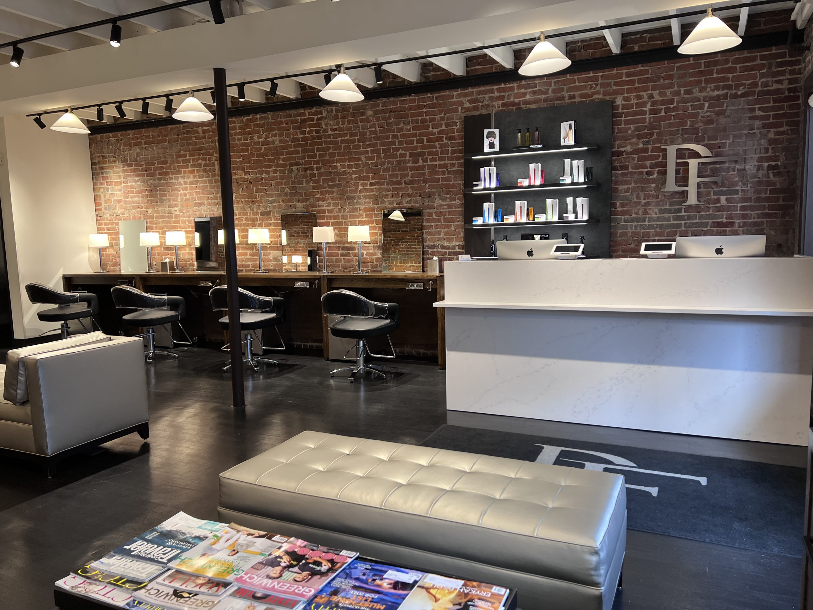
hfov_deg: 67.3
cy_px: 305
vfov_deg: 53.1
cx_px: 406
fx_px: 611
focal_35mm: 26
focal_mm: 5.7
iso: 125
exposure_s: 1/120
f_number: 1.5
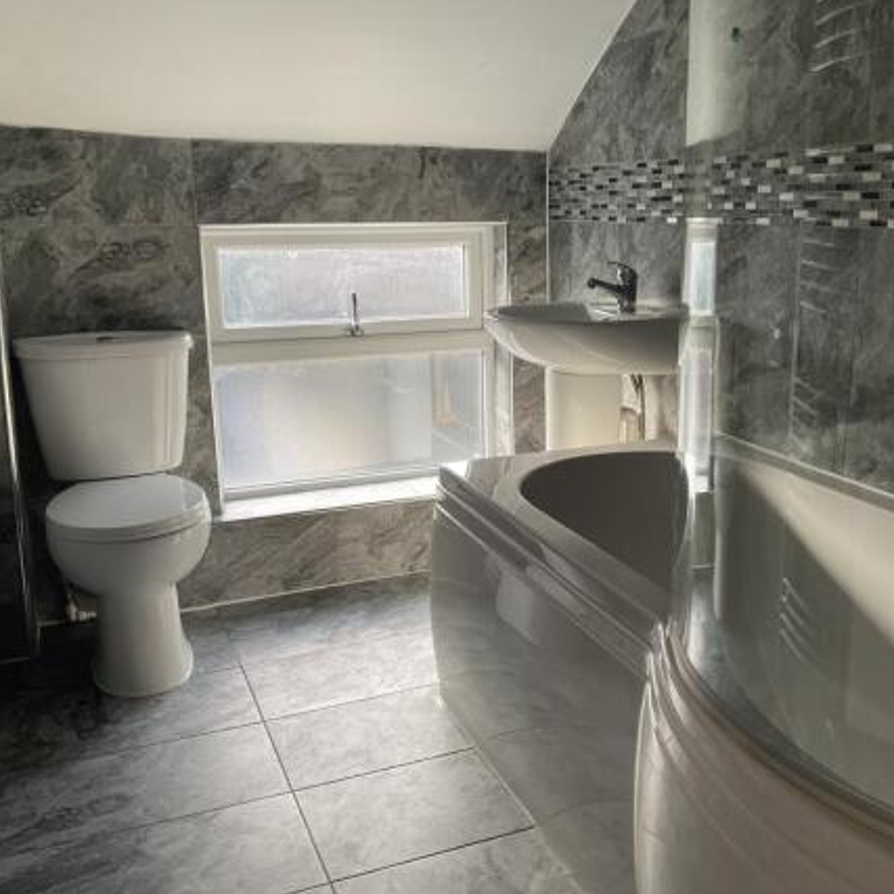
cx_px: 506
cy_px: 449
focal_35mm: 35
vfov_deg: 47.2
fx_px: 1023
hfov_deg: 47.1
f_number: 1.8
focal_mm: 3
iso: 40
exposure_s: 1/100
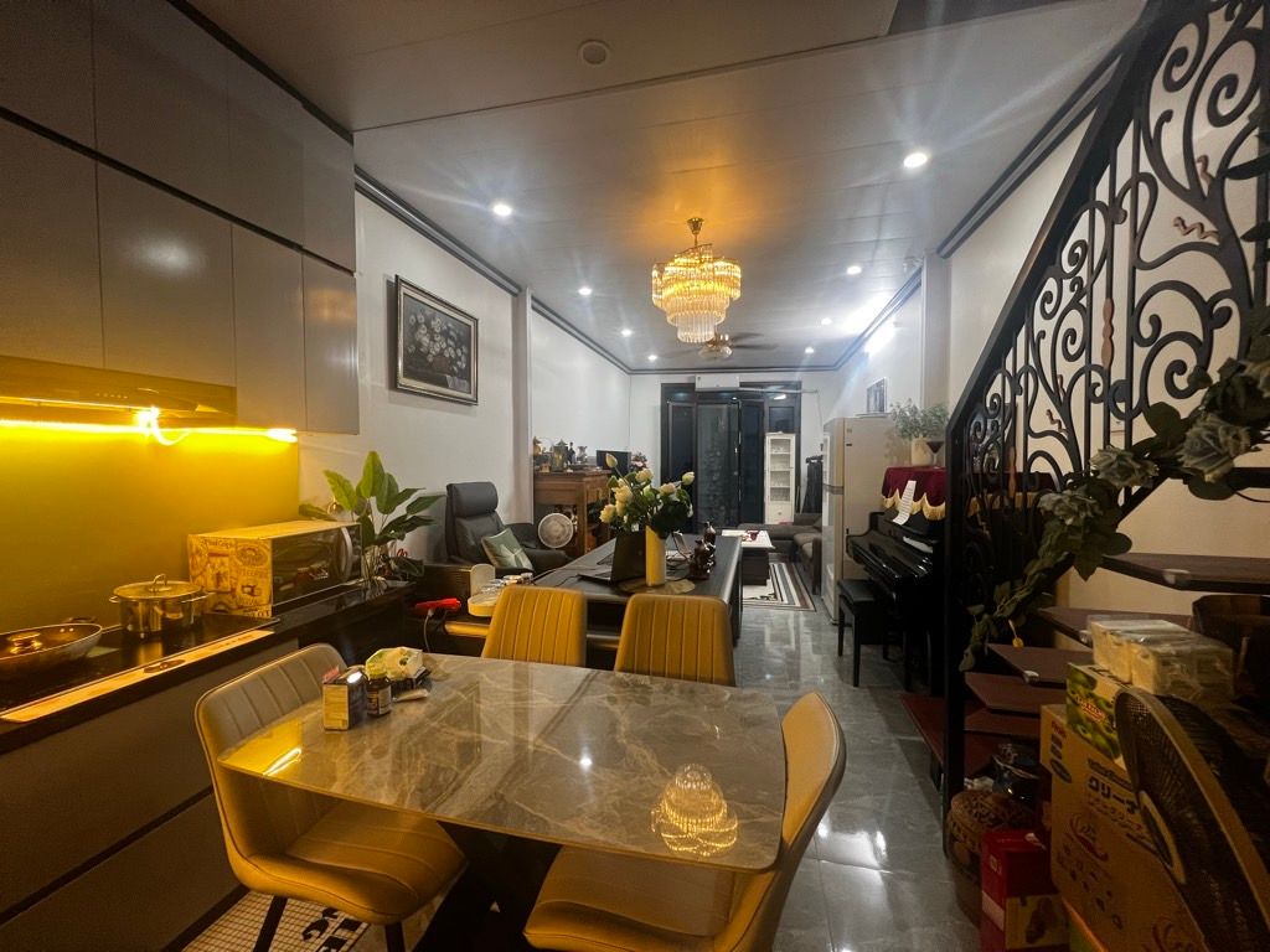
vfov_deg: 89.9
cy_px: 476
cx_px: 635
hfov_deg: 106.2
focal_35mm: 13
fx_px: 477
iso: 160
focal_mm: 1.57
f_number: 1.8
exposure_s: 1/50
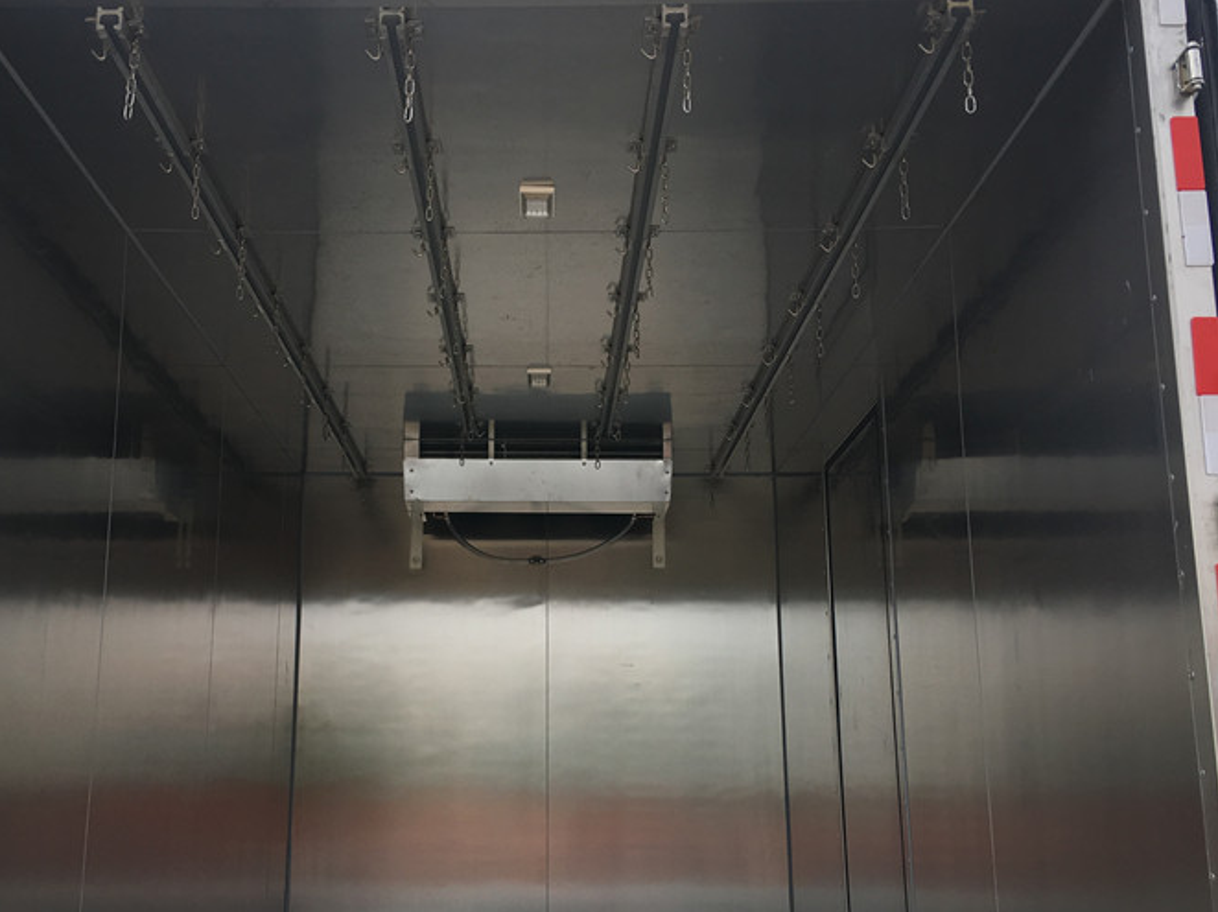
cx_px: 514
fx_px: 1336
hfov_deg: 48.8
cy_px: 539
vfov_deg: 37.6
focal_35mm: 38
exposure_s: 1/366
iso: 25
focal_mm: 4.15
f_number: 2.2
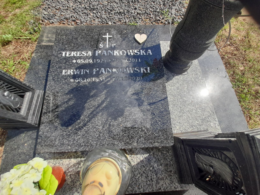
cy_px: 98
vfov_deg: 89.9
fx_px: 98
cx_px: 130
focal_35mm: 13
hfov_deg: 106.2
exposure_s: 1/1007
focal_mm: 1.42
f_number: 2.2
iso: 40
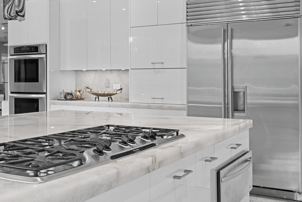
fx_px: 377
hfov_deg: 43.4
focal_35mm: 45
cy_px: 82
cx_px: 121
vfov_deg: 29.8
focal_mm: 33
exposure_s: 1/3
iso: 500
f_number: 9
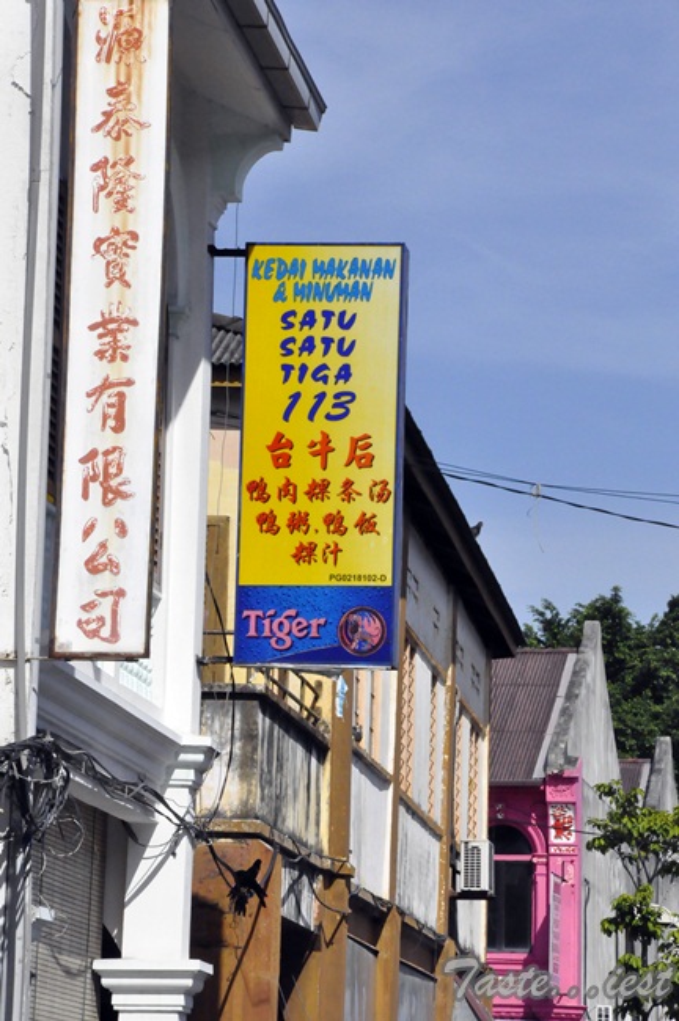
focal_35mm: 158
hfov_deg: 8.7
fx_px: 4465
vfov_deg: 13.1
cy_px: 510
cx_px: 340
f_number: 22
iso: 3200
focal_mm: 105
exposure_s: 1/2000
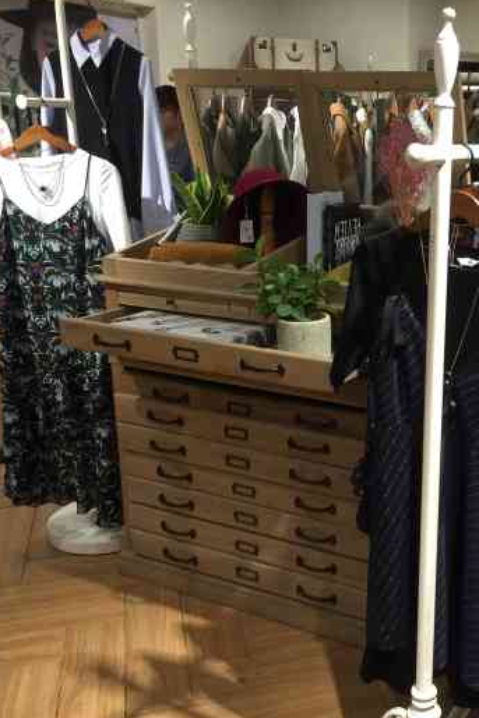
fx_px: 819
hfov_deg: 30.8
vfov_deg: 47.4
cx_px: 454
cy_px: 360
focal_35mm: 41
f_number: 2.2
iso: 64
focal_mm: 4.15
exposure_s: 1/33
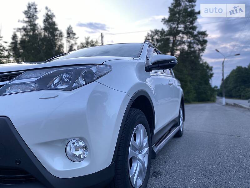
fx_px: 188
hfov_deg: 67.3
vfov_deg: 53.1
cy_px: 94
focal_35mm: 26
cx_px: 125
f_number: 1.8
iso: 125
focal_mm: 4.2
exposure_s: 1/120
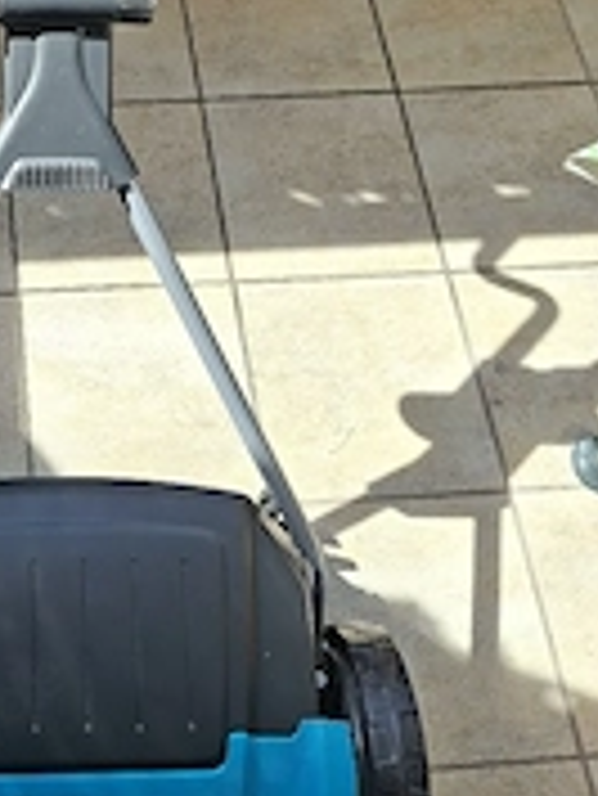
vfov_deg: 35.0
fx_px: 1196
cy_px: 103
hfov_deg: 26.8
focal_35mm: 52
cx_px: 31
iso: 50
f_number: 1.8
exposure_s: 1/1000
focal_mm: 5.54
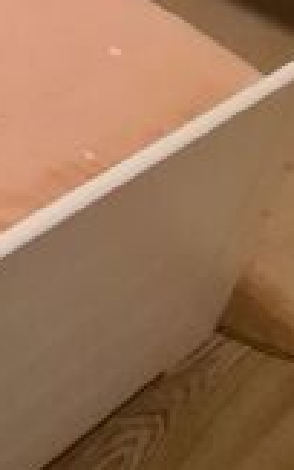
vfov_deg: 30.8
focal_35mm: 54
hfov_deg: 17.3
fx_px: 692
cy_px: -115
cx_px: -294
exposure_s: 1/33
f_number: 2.2
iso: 800
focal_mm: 2.2
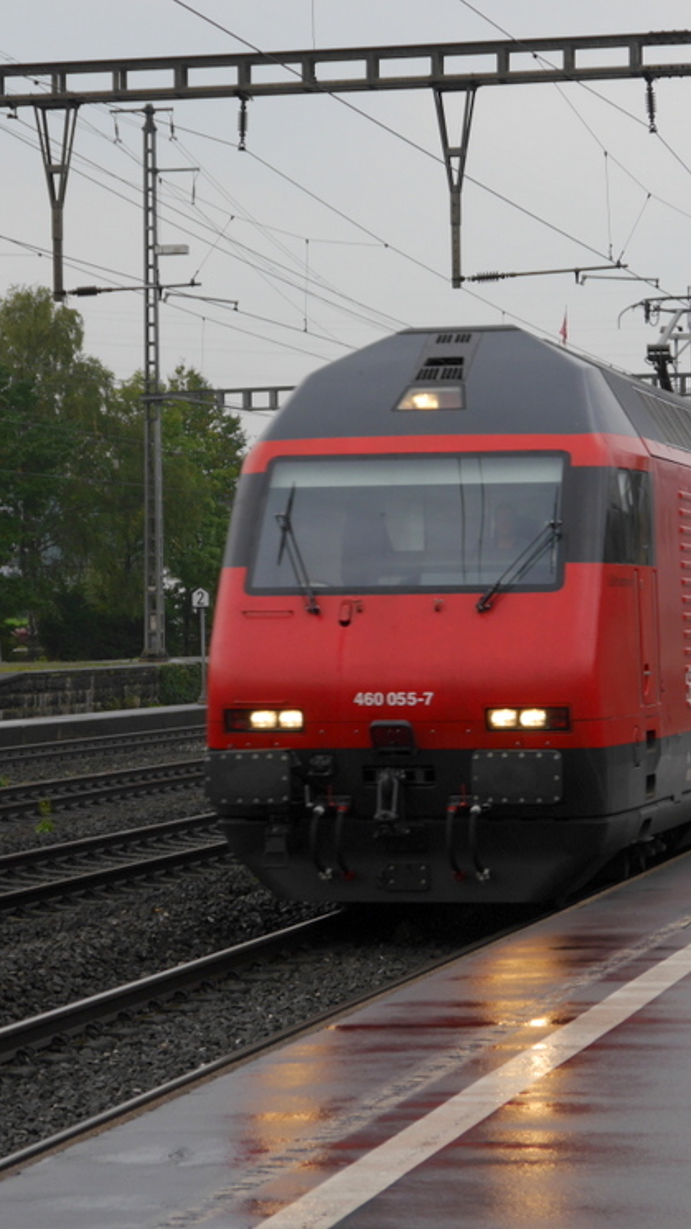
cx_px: 379
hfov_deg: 10.6
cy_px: 615
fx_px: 3714
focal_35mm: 114
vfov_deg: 18.8
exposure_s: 1/125
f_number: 5.6
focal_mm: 39
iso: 160
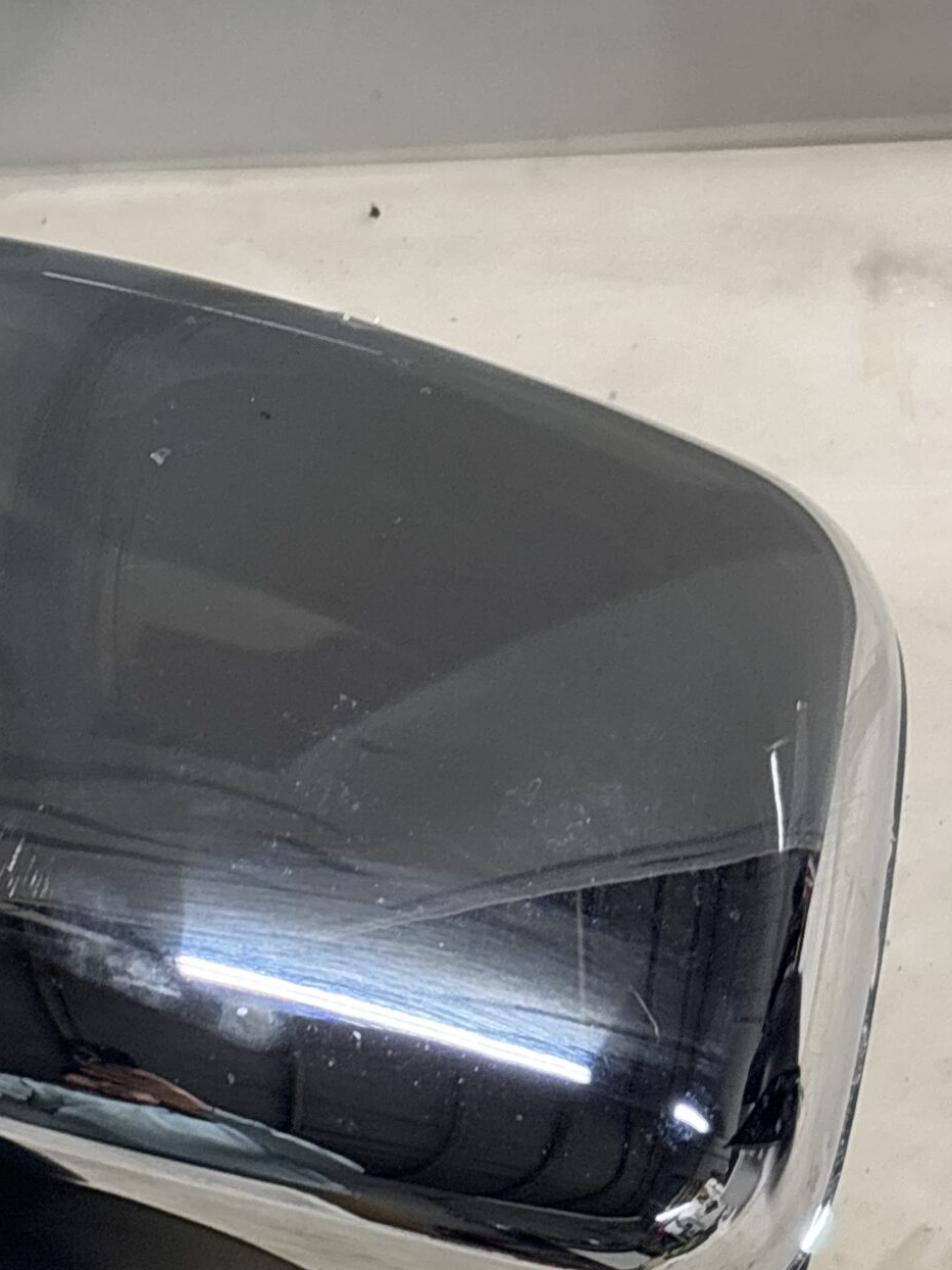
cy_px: 654
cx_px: 206
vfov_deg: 18.4
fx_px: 3924
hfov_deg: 13.8
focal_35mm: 107
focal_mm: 5.96
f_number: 1.6
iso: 200
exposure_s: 1/40
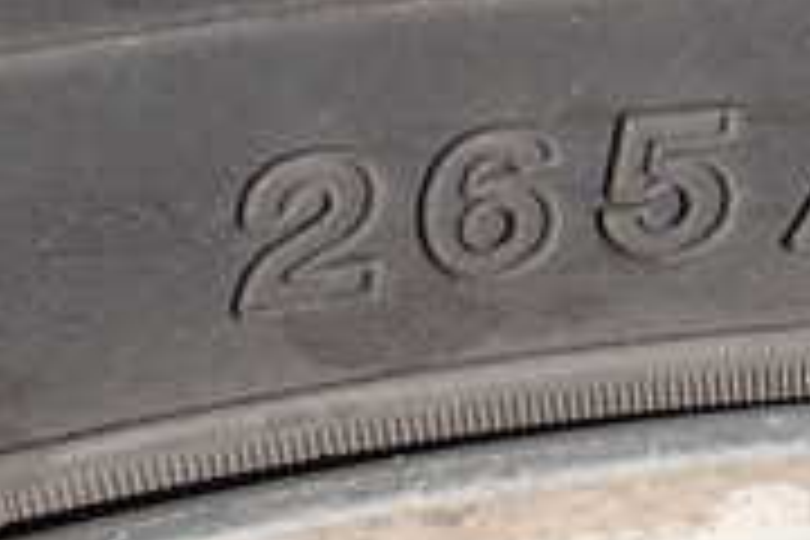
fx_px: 2340
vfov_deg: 13.2
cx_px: 1238
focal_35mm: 104
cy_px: 207
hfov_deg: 17.5
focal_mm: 5.4
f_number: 3.2
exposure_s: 1/800
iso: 100
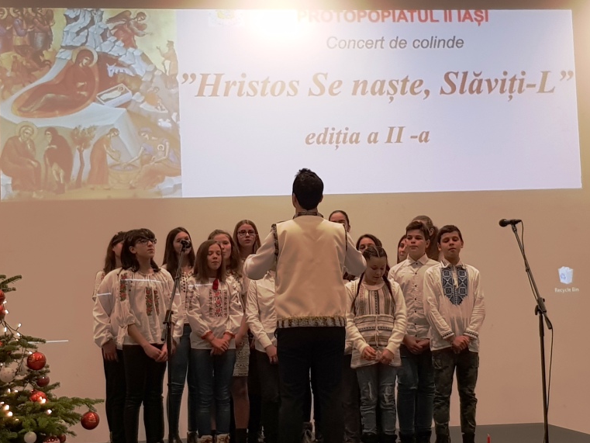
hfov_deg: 52.2
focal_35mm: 35
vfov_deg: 40.7
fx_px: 597
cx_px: 357
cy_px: 230
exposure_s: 1/50
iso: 64
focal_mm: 4.2
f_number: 1.7
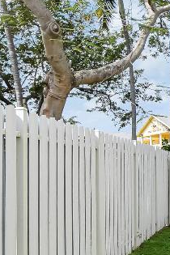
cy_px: 178
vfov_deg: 35.7
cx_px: 345
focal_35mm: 55
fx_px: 390
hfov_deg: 17.3
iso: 1000
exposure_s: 1/4000
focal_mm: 10
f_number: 8
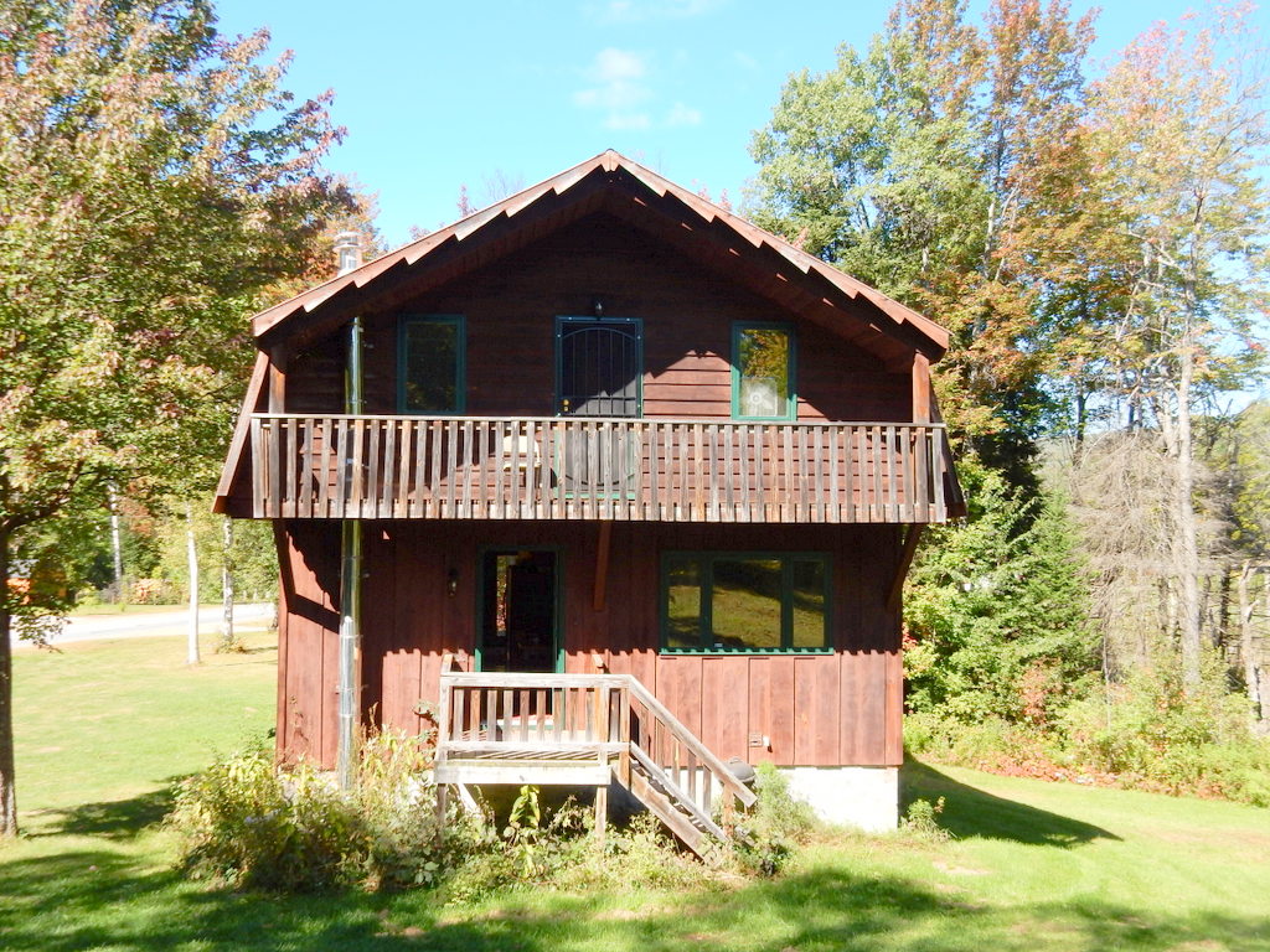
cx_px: 635
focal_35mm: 36
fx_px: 1321
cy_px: 476
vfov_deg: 39.7
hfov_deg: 51.4
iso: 125
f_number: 4
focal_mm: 6.4
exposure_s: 1/400
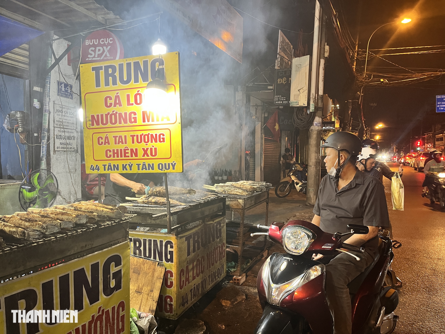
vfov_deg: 53.1
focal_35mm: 26
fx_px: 334
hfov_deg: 67.3
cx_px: 222
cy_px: 167
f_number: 1.6
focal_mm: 5.1
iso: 200
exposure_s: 1/50
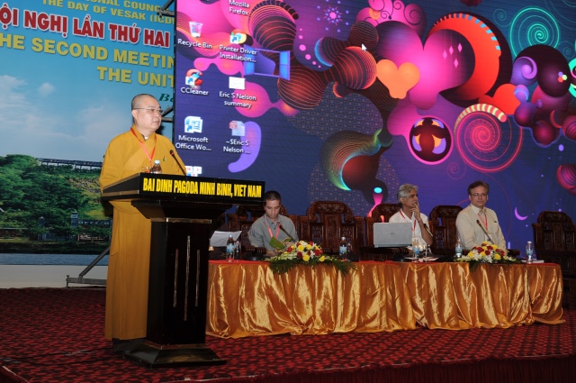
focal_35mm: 56
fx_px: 895
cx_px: 288
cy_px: 192
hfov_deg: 35.7
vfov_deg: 24.1
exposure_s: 1/40
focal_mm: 56
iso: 400
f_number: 5
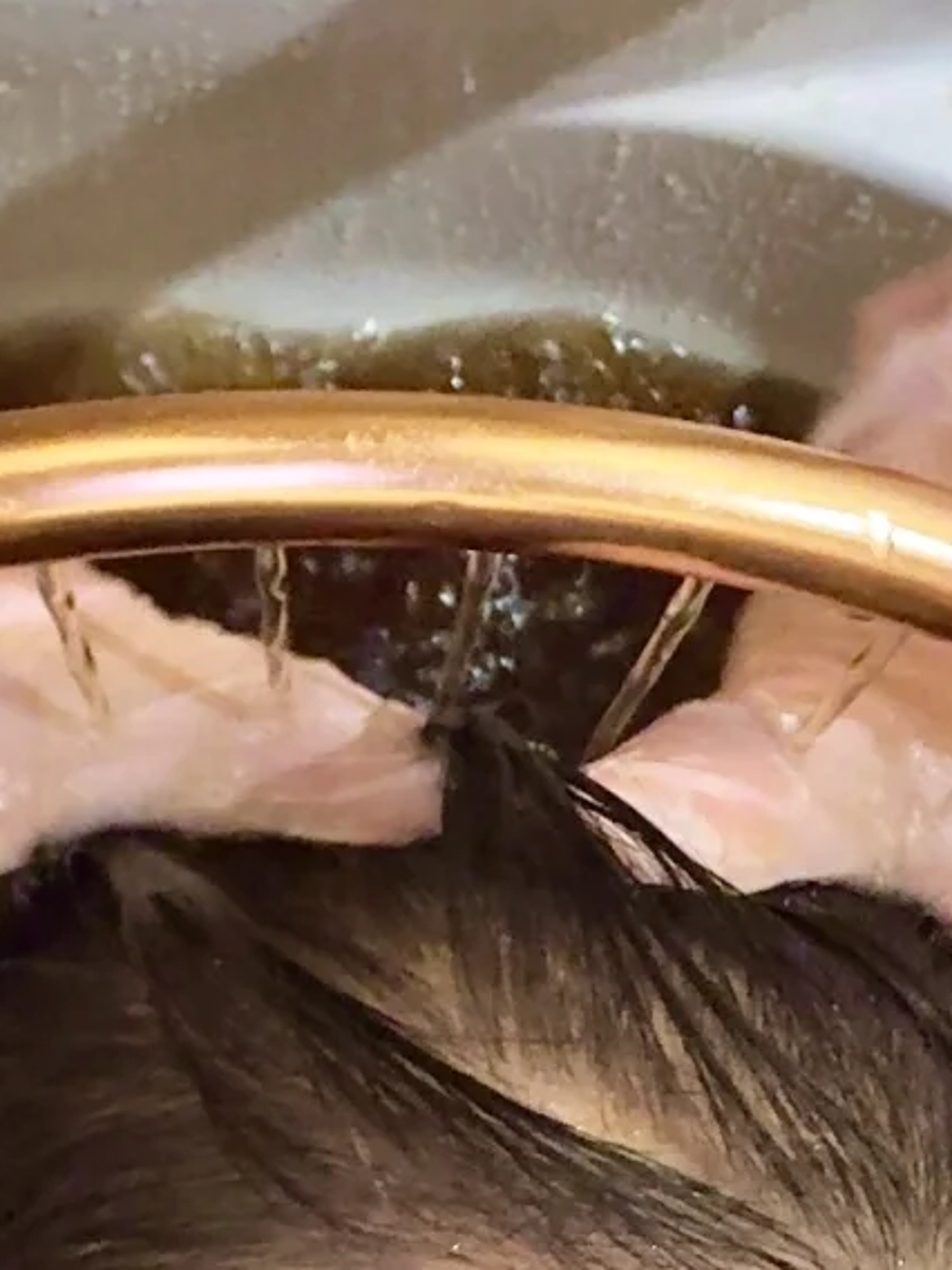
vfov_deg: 25.6
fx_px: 2787
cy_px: 751
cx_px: 351
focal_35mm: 76
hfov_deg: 19.3
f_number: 1.9
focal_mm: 2.69
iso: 500
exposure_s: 1/30
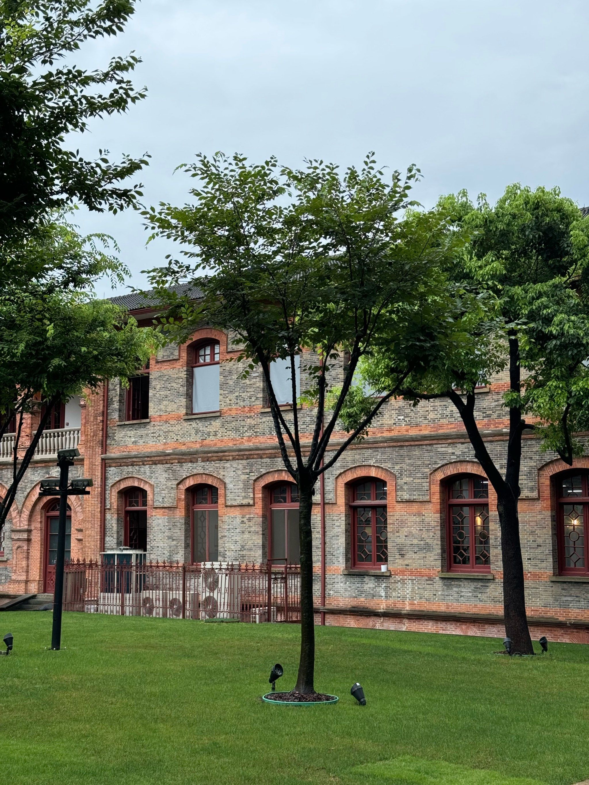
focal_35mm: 48
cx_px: 294
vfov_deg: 39.7
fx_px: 1089
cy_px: 392
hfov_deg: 30.3
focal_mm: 6.76
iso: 64
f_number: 1.78
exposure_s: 1/832
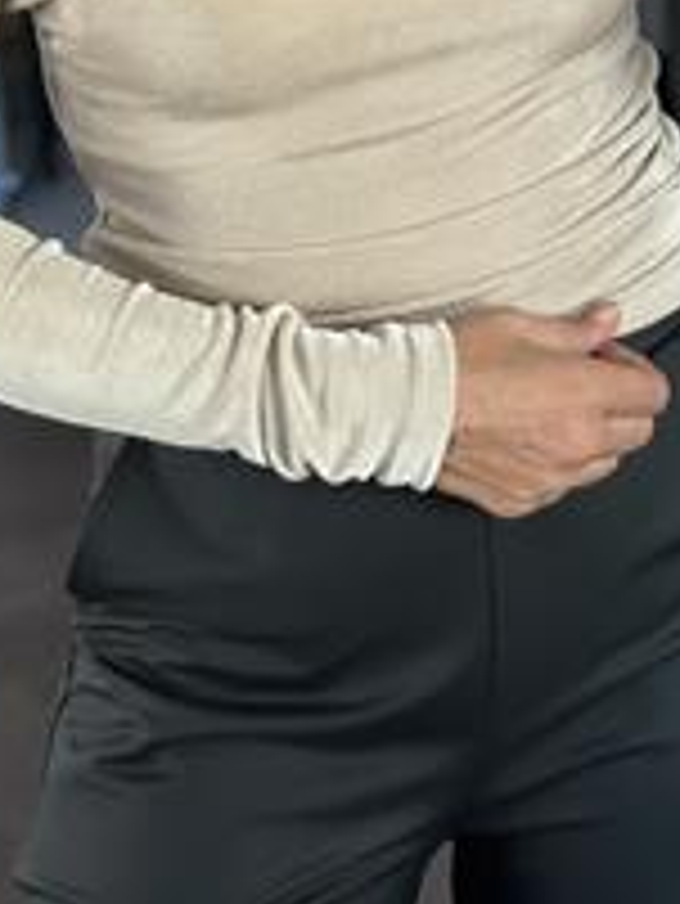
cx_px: 428
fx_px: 3166
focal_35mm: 121
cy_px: -216
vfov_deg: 15.6
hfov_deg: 12.3
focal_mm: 6.86
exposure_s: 1/60
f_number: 1.78
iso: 320
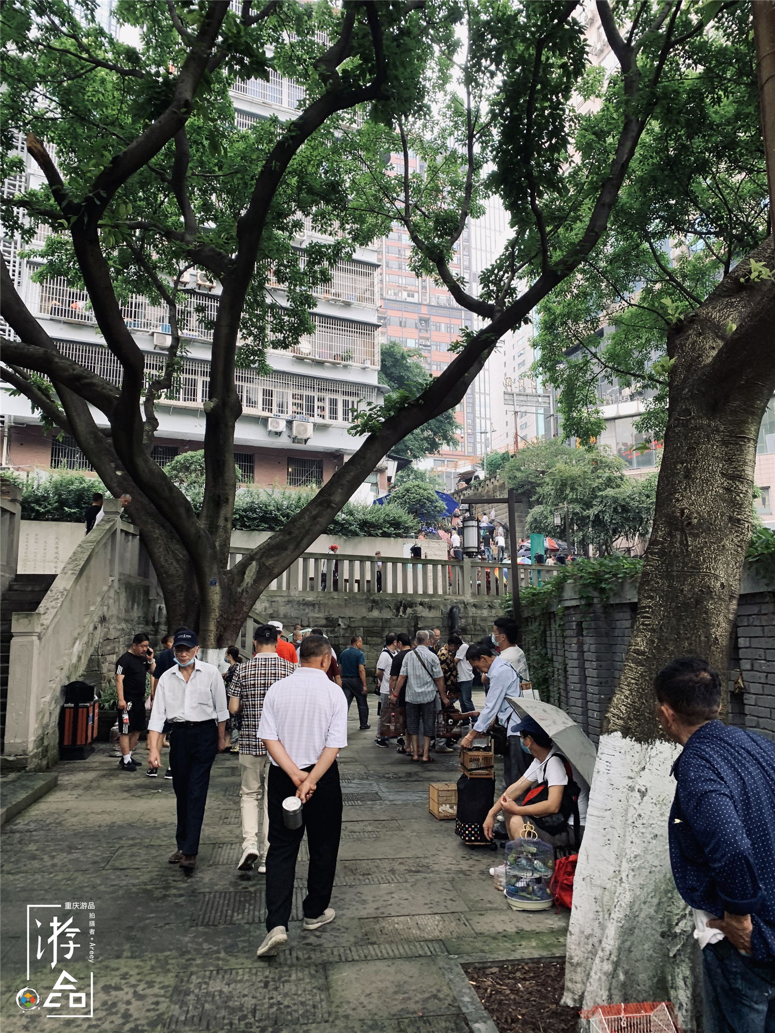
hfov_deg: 53.1
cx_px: 388
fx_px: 776
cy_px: 516
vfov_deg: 67.3
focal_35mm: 26
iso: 64
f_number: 1.8
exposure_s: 1/121
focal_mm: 4.25
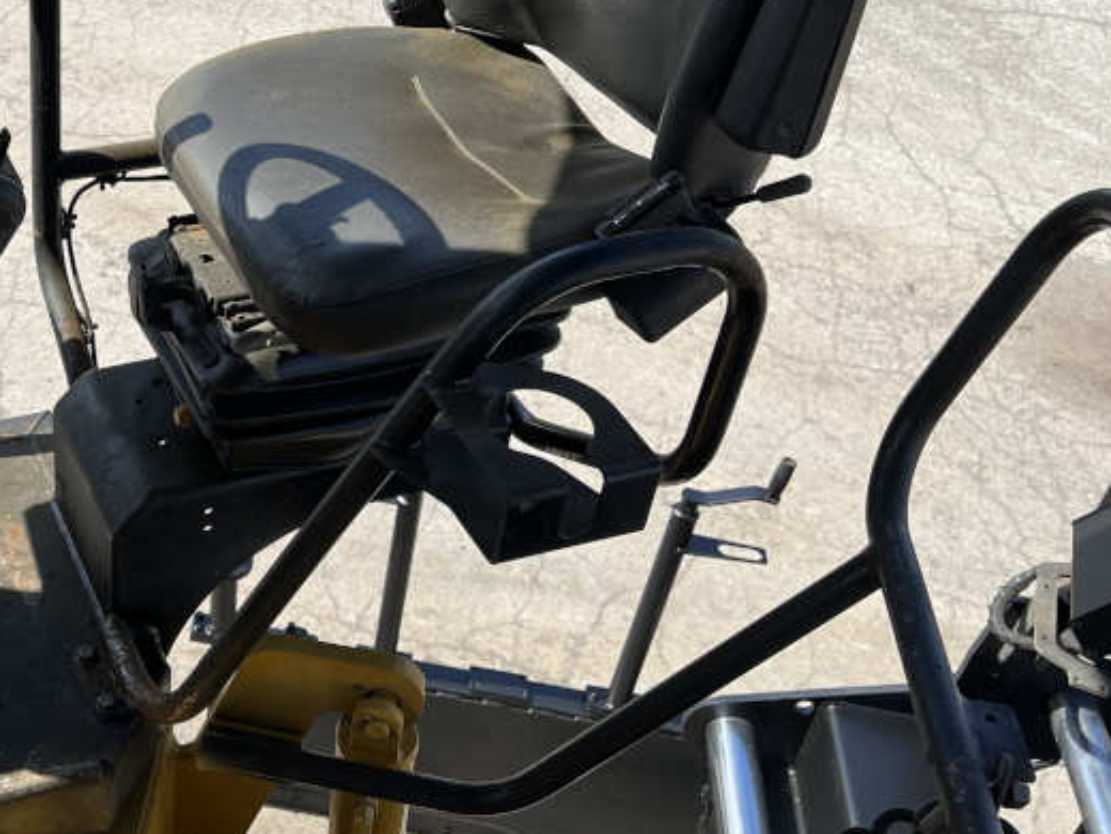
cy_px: 295
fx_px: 1605
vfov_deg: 29.0
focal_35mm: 50
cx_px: 88
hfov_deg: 35.7
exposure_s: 1/2165
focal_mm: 5.7
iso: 50
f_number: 1.5
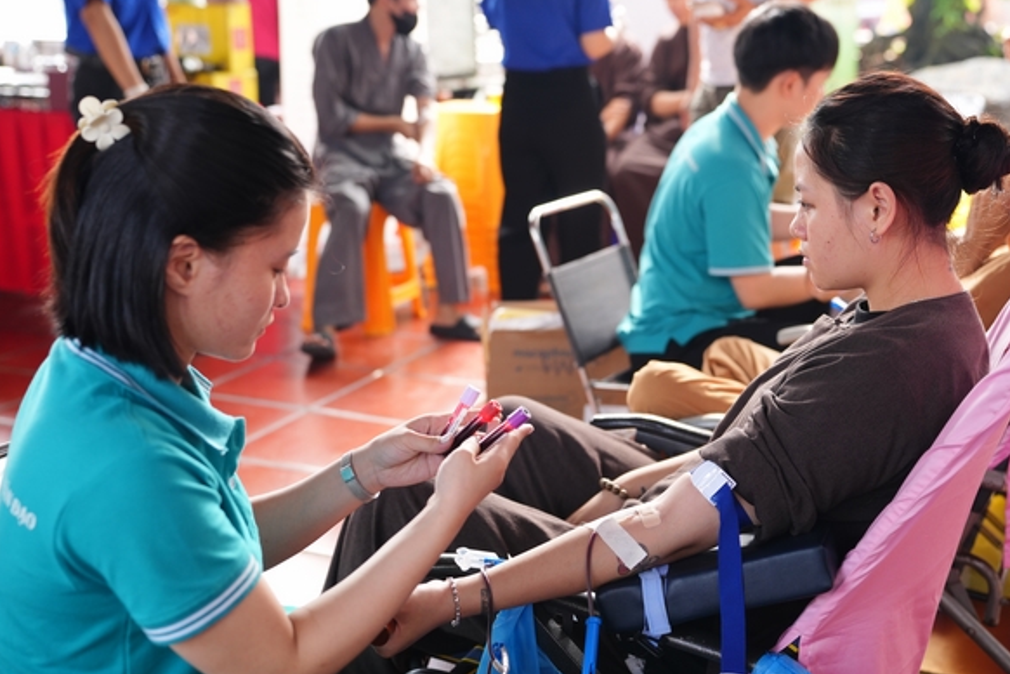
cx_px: 535
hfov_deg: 41.1
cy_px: 336
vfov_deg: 28.1
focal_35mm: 48
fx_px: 1347
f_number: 2.8
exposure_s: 1/125
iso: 640
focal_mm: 43
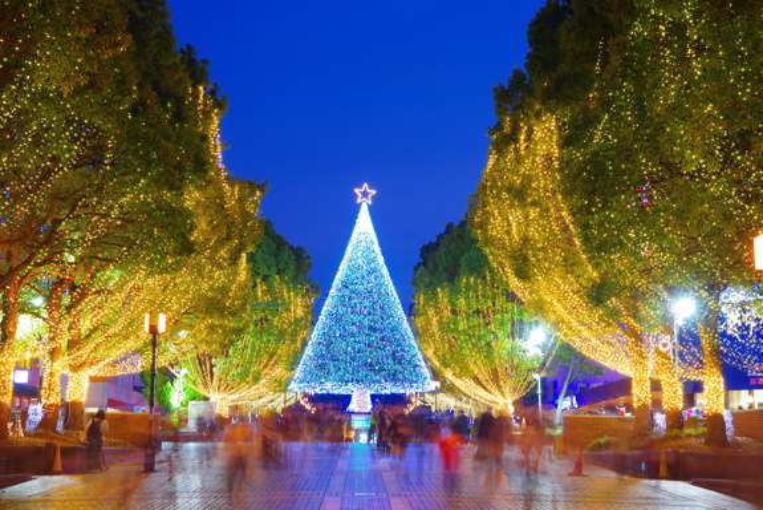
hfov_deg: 37.5
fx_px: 1124
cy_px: 255
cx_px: 382
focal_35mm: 53
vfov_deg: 25.5
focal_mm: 53
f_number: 10
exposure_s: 10
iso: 100
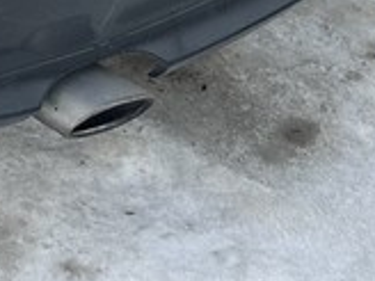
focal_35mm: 150
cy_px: -370
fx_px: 1625
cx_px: -364
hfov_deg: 11.8
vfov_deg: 9.0
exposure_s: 1/407
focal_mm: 6.86
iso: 80
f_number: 1.78
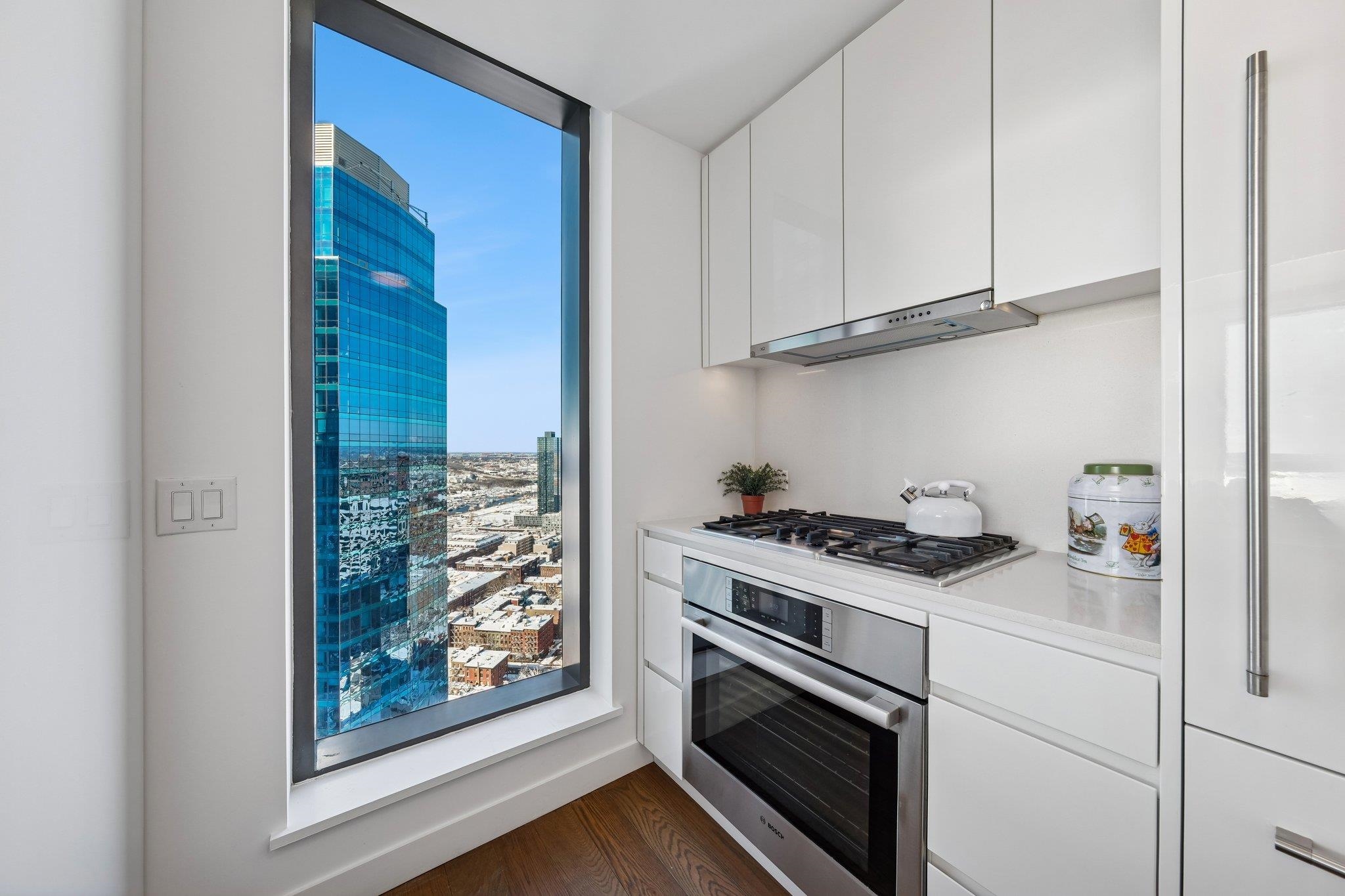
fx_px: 448
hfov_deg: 112.6
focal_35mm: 12
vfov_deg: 90.0
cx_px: 672
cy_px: 448
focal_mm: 8
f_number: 8
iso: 160
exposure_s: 1/40
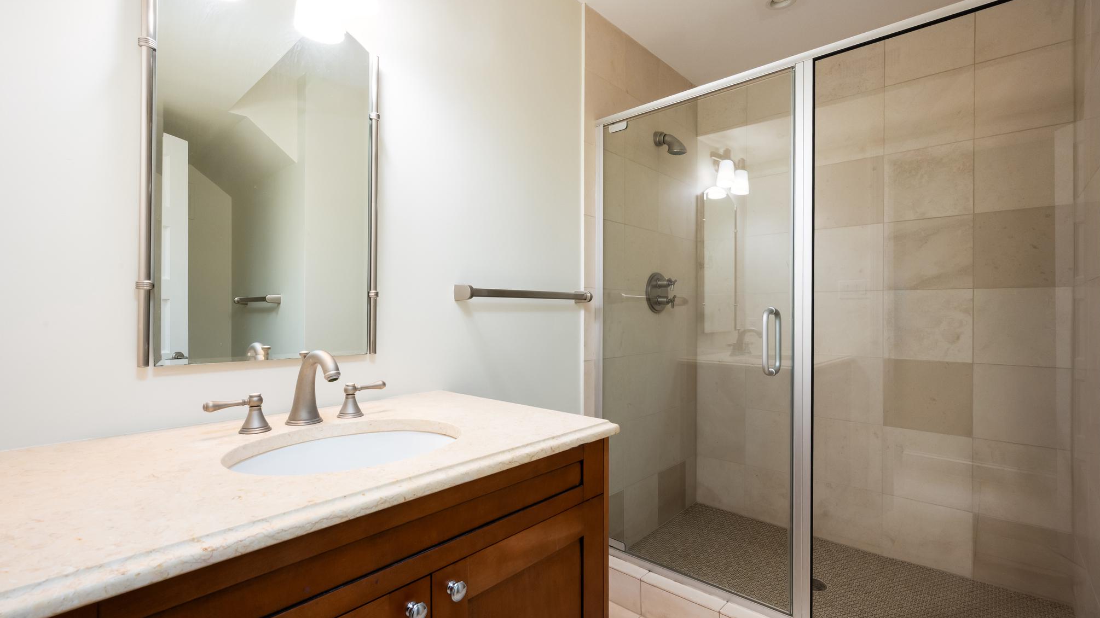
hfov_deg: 97.5
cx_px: 543
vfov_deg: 65.3
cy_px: 308
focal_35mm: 17
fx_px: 482
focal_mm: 15.5
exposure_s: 1/40
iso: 800
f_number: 13
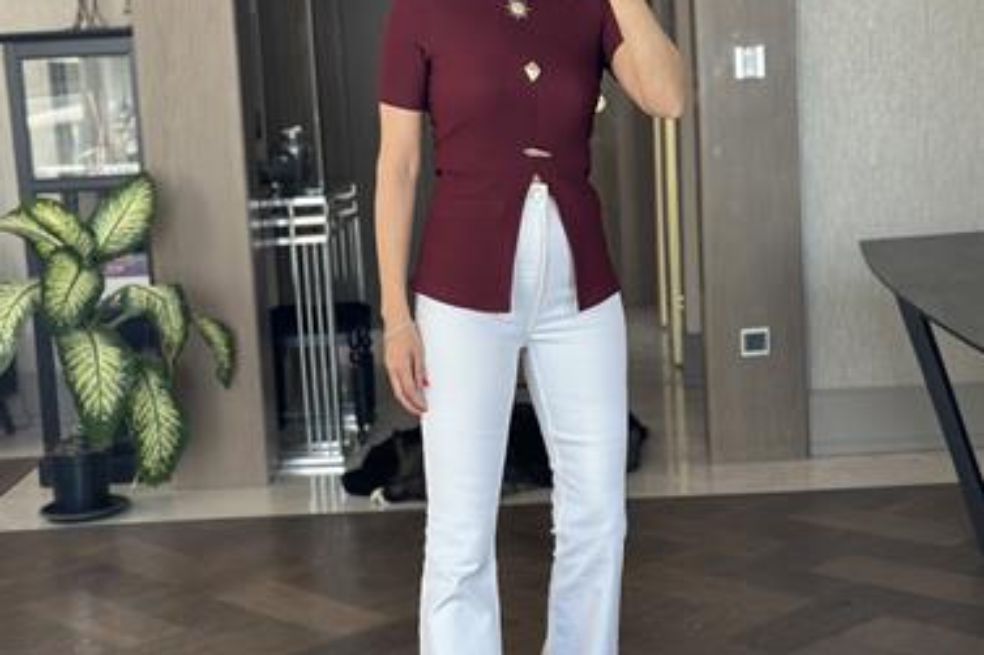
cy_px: 339
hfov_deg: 30.1
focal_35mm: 67
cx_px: 491
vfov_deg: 20.3
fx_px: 1830
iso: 125
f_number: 1.78
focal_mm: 6.86
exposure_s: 1/121
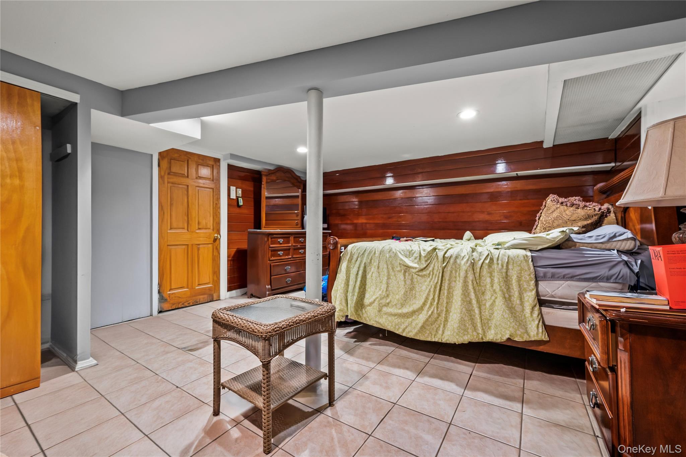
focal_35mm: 15
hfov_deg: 100.4
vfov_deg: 77.3
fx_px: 286
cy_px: 228
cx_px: 343
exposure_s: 1/1.67
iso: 800
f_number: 8
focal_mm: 15
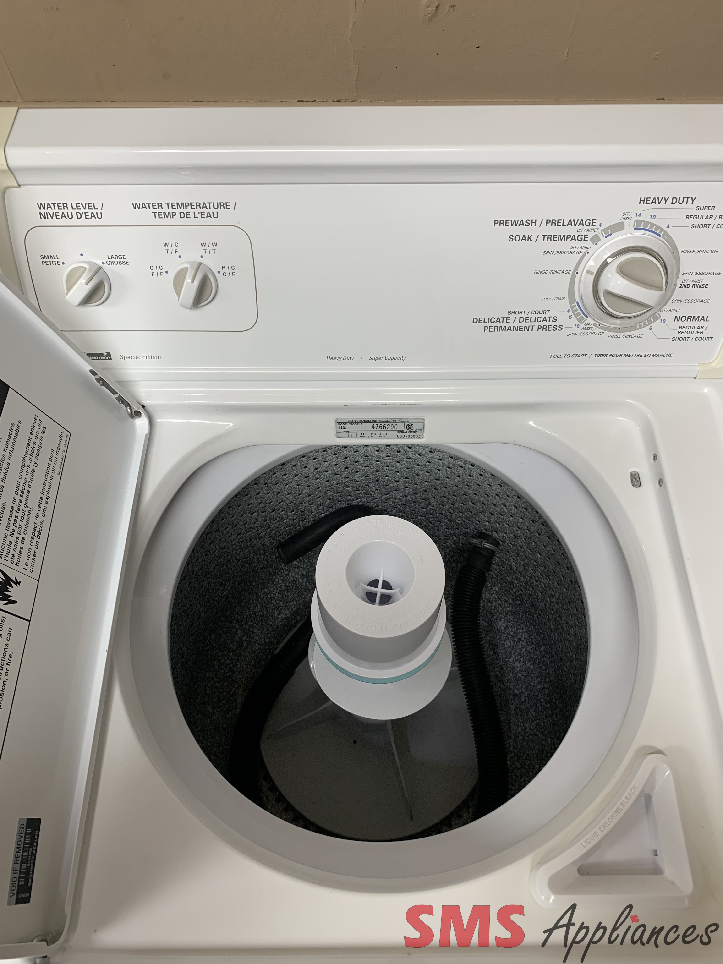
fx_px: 724
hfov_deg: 53.1
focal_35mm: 26
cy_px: 482
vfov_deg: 67.3
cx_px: 362
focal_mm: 4.25
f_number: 1.8
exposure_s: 1/60
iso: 64
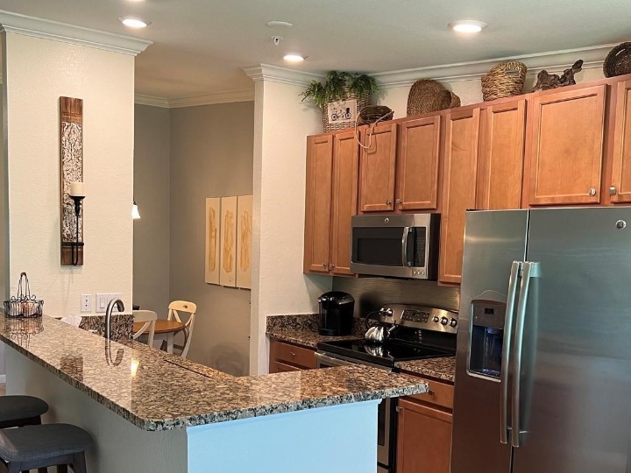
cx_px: 297
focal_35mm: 37
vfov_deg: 38.5
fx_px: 674
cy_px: 287
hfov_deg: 50.1
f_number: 1.5
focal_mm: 5.7
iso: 80
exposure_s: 1/60
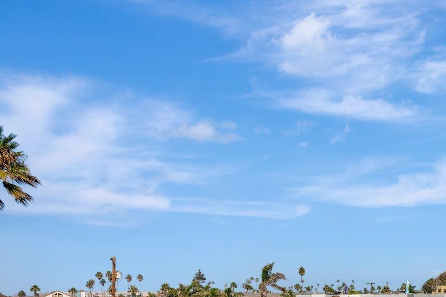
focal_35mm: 36
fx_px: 447
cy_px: 273
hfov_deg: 46.0
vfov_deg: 34.5
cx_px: 430
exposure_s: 1/3200
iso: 400
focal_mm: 16.5
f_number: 8
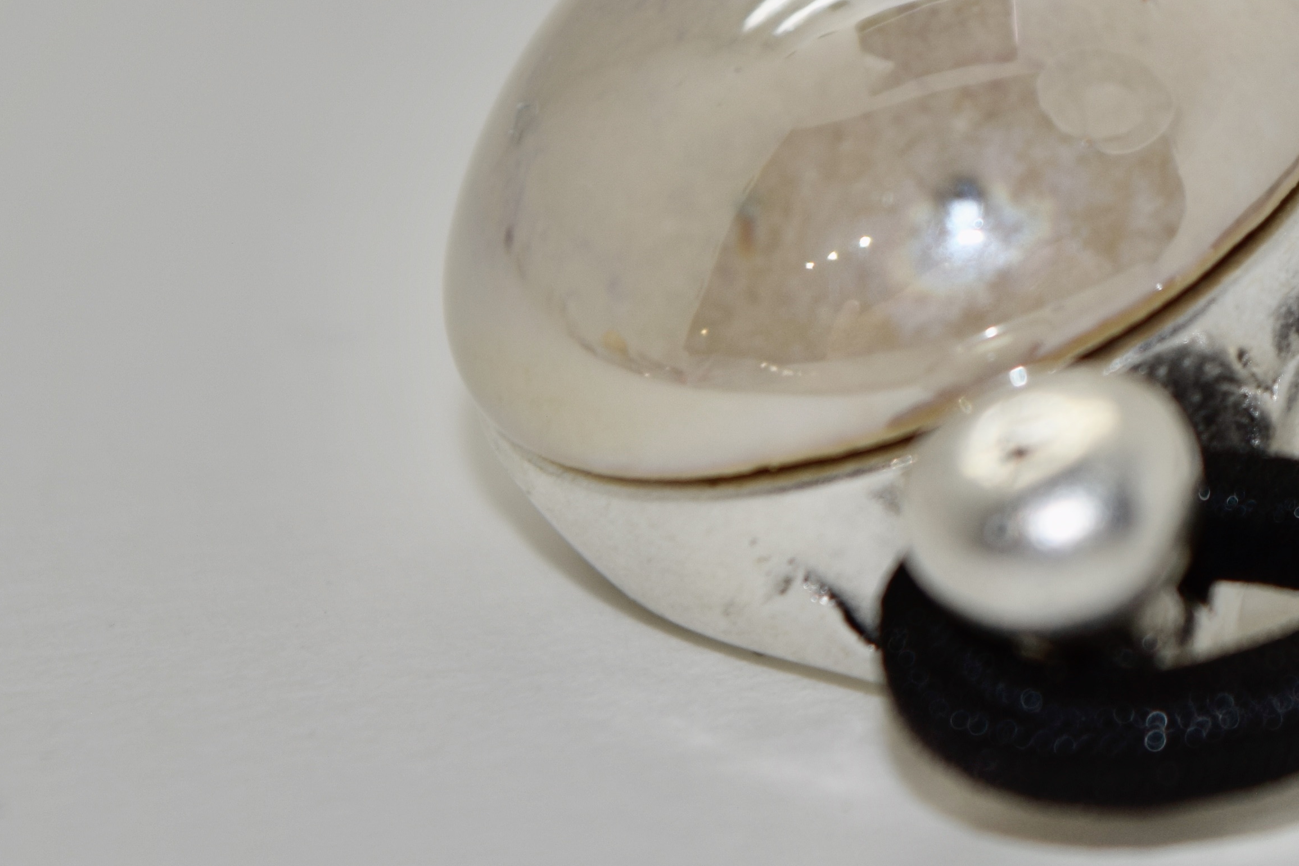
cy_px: 98
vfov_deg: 6.4
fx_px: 7732
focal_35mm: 214
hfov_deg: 9.5
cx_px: 1484
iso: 100
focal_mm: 55
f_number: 5.6
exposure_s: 1/200
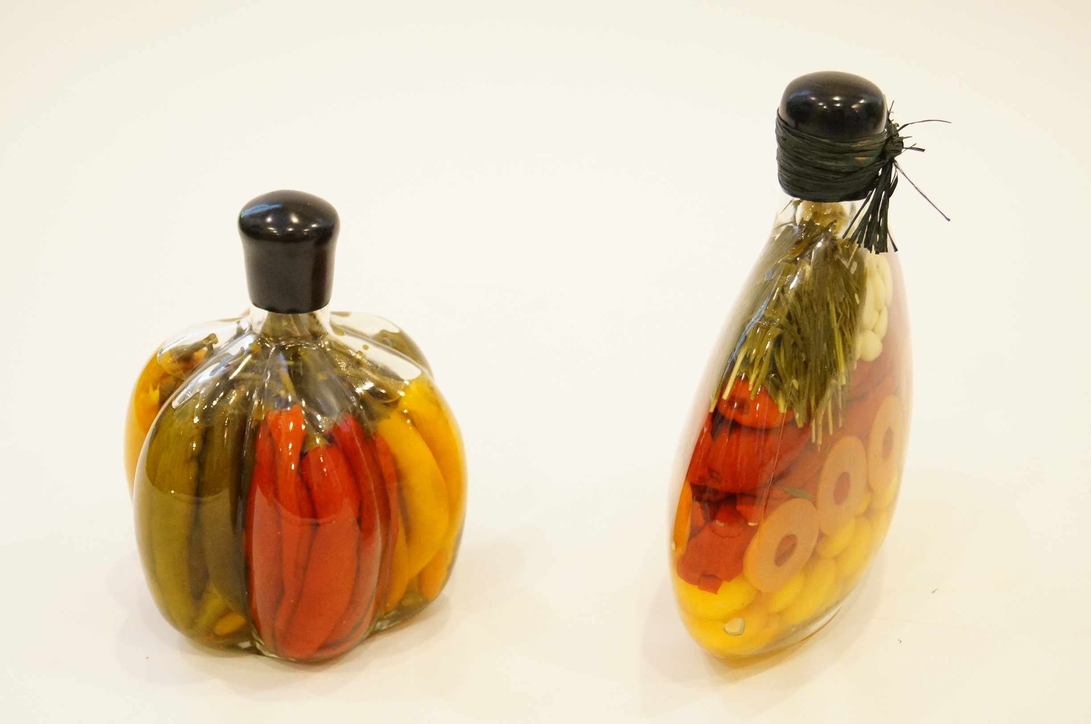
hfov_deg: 37.9
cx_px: 546
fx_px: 1589
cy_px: 362
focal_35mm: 52
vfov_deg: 25.7
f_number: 5
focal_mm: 35
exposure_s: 1/60
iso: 3200
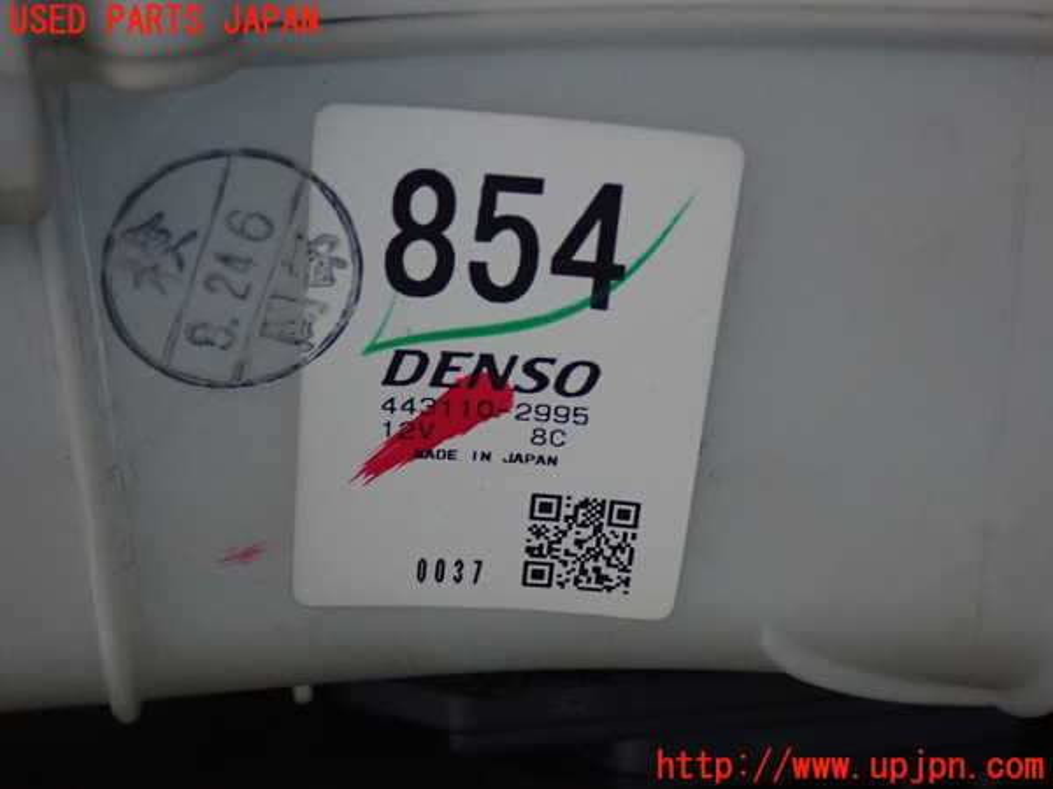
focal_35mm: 58
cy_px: 394
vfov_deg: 25.2
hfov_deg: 33.2
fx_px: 1764
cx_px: 526
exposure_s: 1/40
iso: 800
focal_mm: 10.35
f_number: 3.5
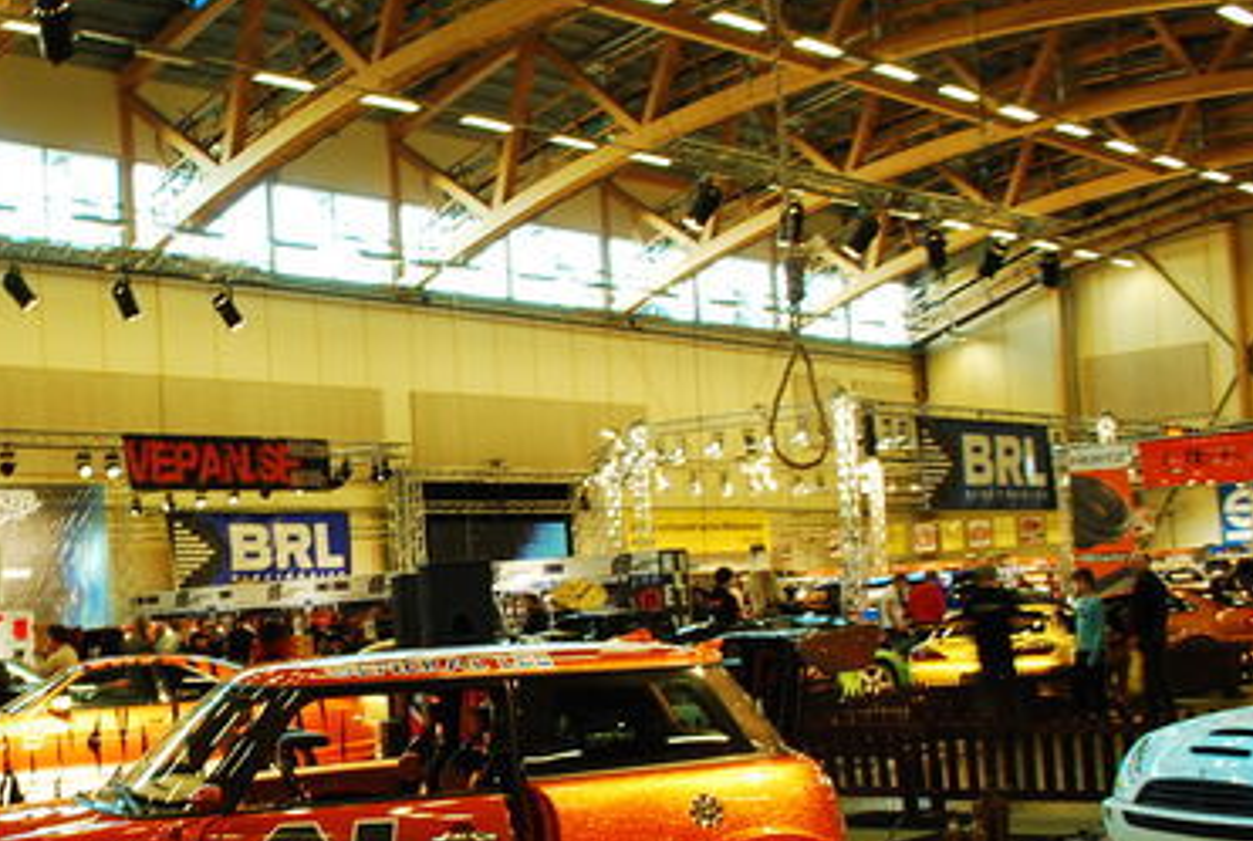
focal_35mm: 57
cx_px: 182
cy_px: 567
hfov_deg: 33.5
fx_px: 1988
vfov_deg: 23.8
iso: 100
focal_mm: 22
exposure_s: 1/3
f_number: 11
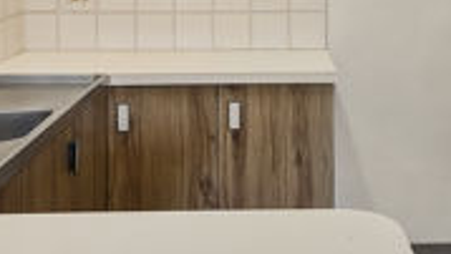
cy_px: -78
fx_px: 898
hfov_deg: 28.0
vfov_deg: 15.4
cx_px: 312
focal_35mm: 75
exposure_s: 1/6
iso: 200
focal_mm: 16
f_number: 7.1
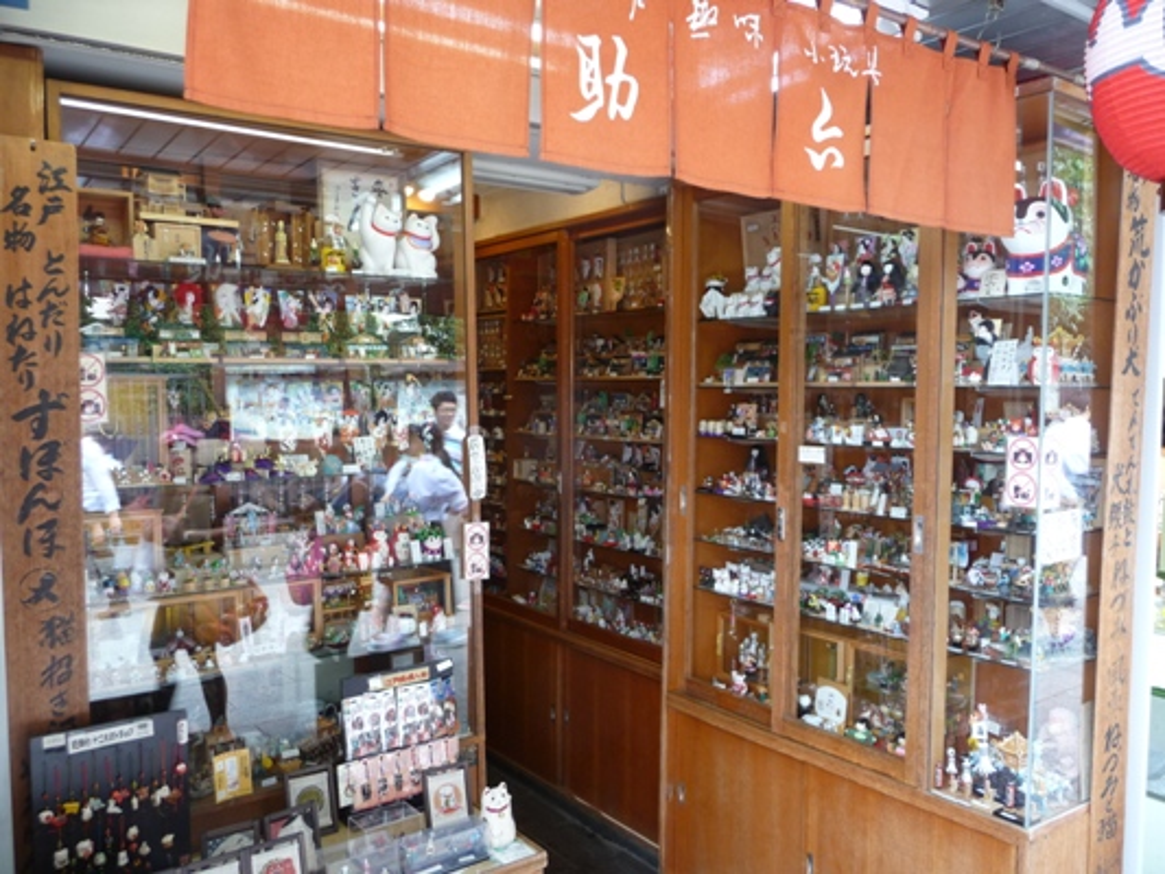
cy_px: 437
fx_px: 943
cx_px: 582
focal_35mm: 28
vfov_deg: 49.8
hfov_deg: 63.4
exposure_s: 1/30
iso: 125
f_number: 3.3
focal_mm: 4.7
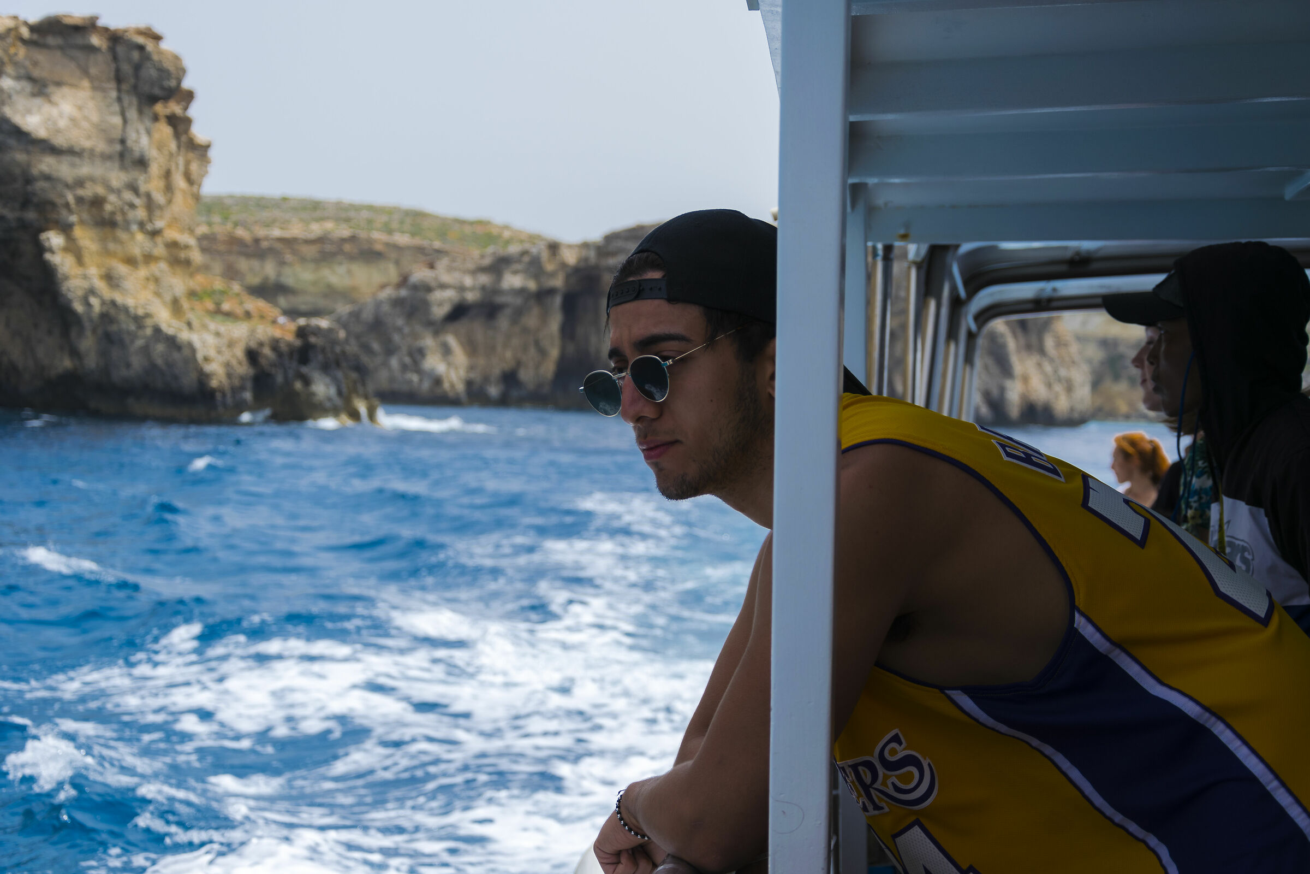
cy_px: 437
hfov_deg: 33.4
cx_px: 655
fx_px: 2183
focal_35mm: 60
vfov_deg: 22.6
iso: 100
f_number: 4.5
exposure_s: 1/640
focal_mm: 40
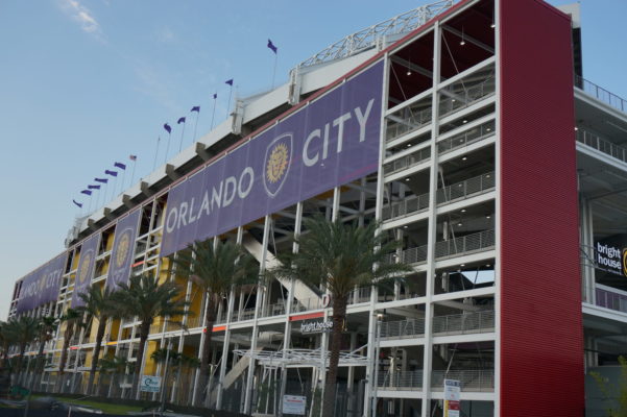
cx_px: 314
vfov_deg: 35.5
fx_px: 653
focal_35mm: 38
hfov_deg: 51.3
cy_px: 208
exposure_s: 1/100
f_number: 7.1
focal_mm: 25
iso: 100
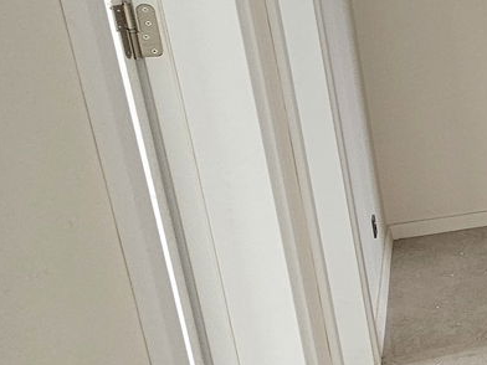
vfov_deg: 27.5
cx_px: 990
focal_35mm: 53
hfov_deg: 19.0
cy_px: 159
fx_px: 746
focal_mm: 2.2
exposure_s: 1/50.3
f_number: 2.2
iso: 100
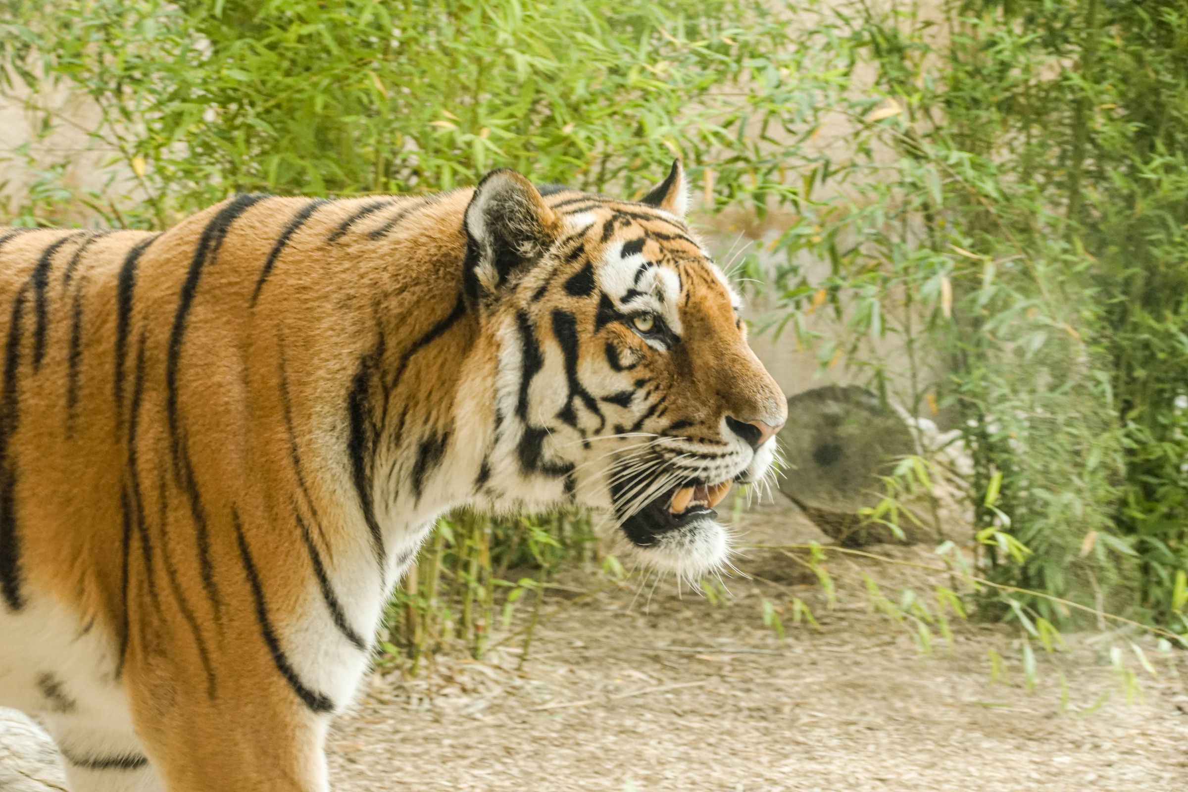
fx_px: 3960
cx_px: 594
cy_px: 396
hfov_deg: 17.1
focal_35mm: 120
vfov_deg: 11.4
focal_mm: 80
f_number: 9
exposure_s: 1/200
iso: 800
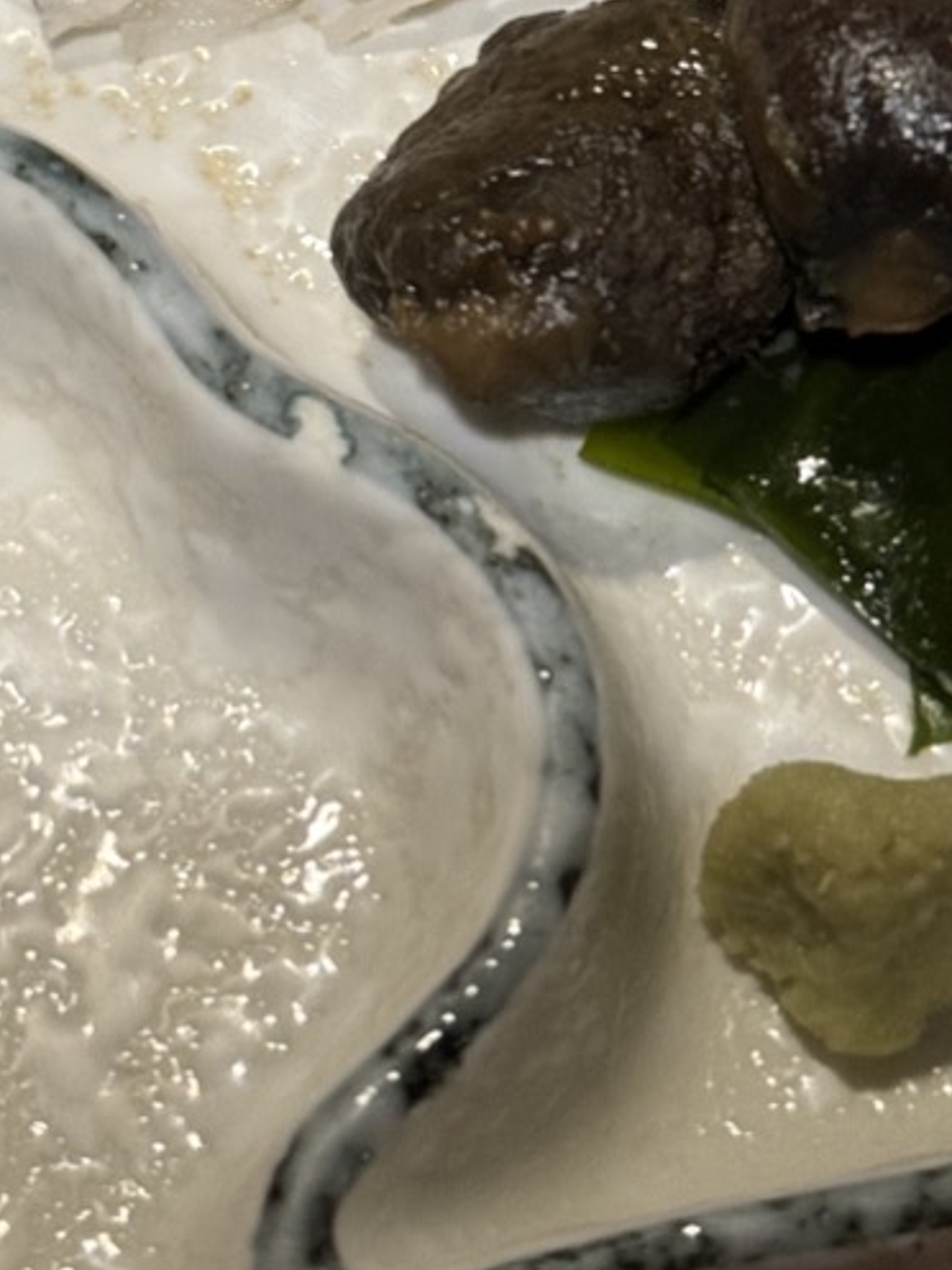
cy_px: -106
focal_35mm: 132
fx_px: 4840
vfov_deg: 14.6
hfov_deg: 11.2
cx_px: 627
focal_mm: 6.76
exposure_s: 1/40
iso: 250
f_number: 1.78
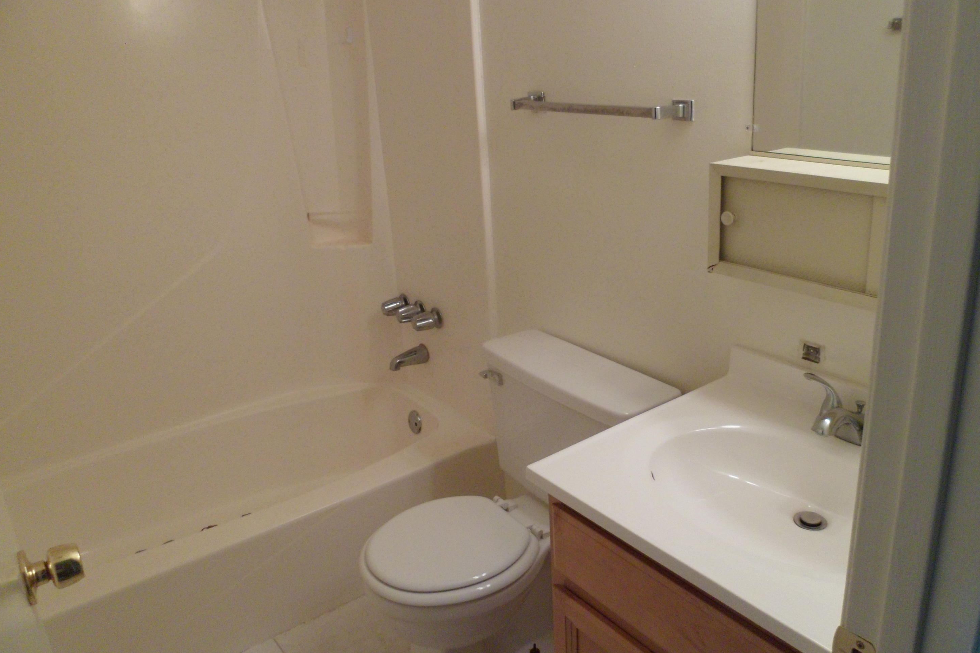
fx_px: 762
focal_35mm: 28
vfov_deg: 46.4
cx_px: 499
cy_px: 304
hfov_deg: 65.5
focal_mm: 4.9
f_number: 3.3
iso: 240
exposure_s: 1/45
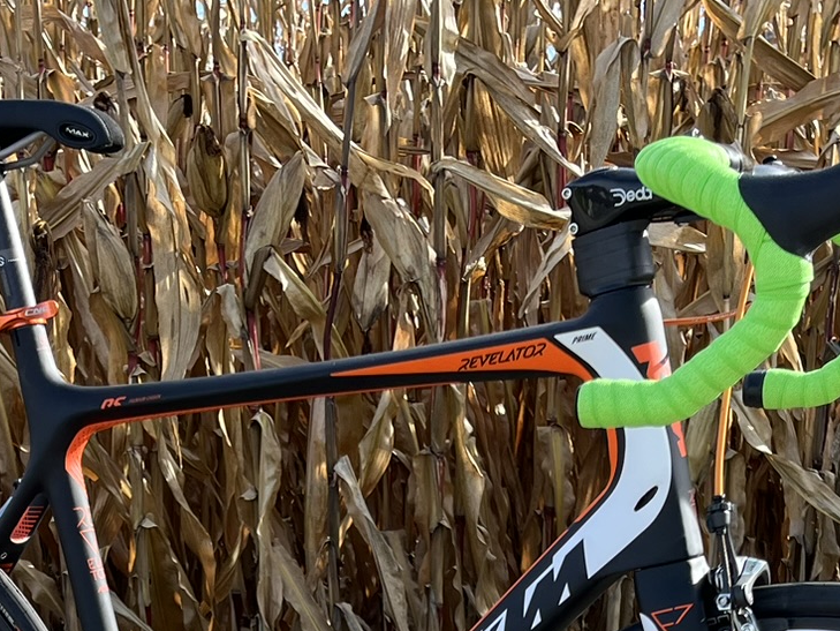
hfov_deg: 26.6
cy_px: 848
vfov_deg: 18.6
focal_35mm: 73
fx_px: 1772
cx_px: 339
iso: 50
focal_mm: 5.1
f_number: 1.6
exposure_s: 1/913
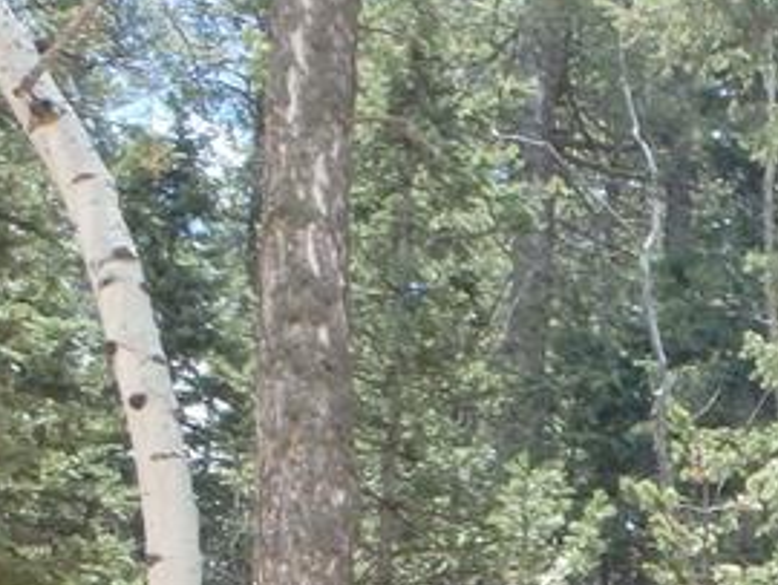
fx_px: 2384
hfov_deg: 16.4
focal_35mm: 106
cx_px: 1256
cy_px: 788
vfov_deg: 13.4
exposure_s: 1/250
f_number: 3.9
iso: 125
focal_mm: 5
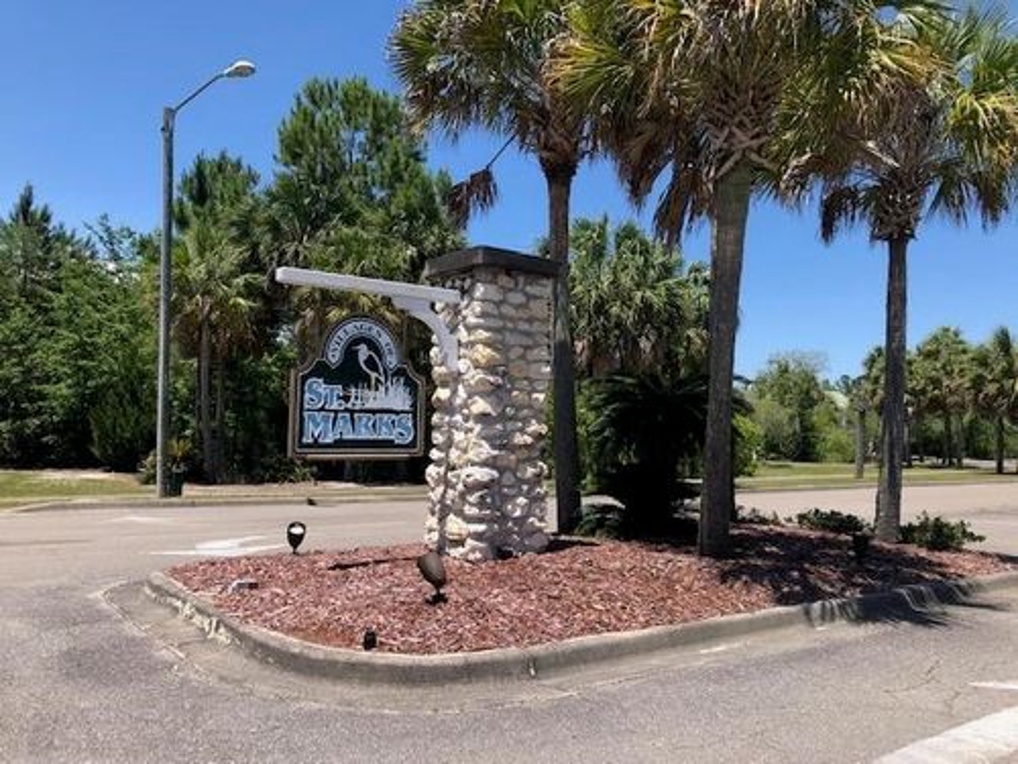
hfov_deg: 63.4
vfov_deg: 49.7
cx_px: 509
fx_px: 823
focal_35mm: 28
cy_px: 382
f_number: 1.8
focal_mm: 4
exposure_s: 1/1200
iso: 20
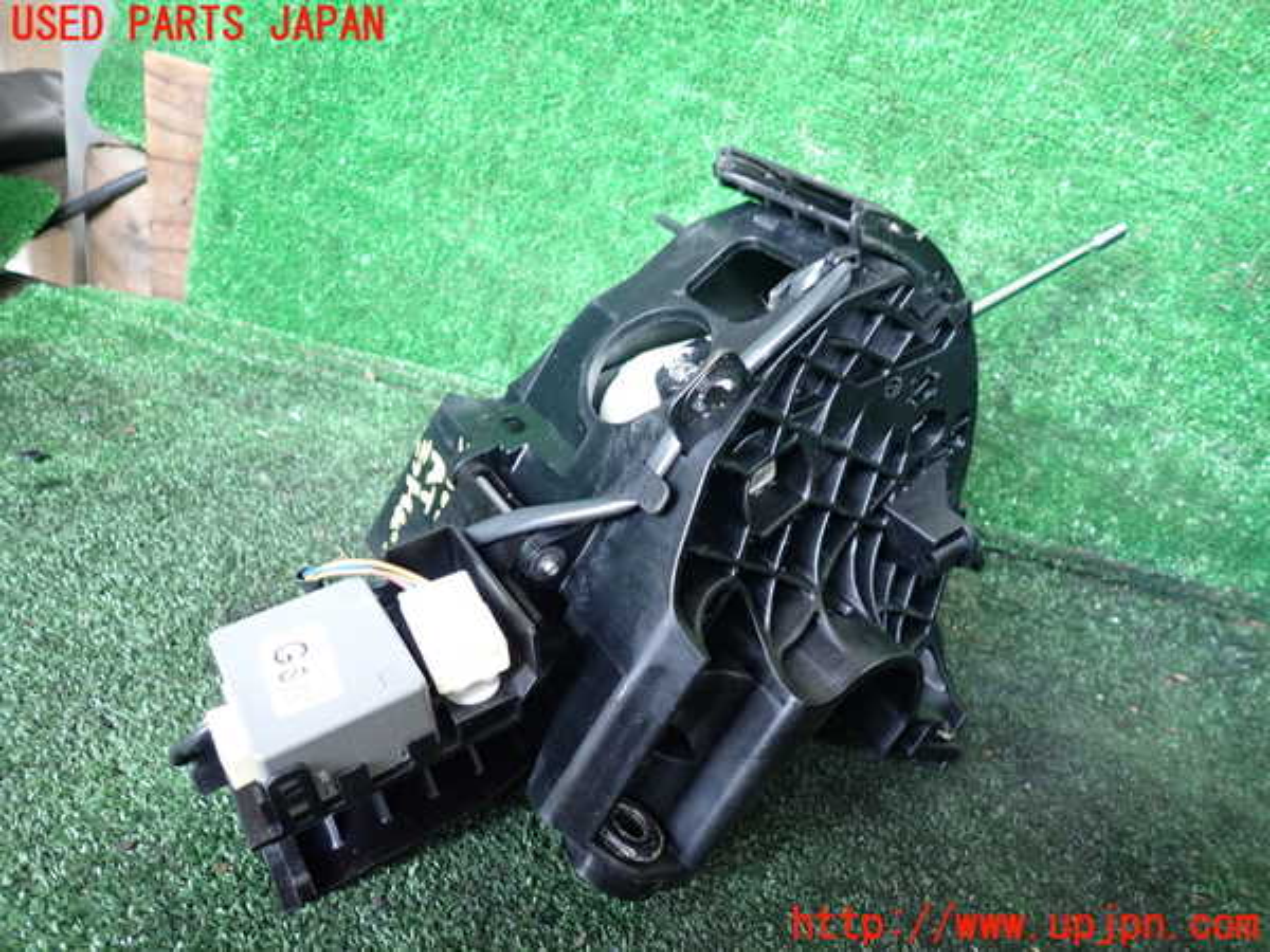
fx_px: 917
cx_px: 635
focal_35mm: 25
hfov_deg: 69.4
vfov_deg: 54.9
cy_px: 476
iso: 250
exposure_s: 1/30
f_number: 2
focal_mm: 4.5
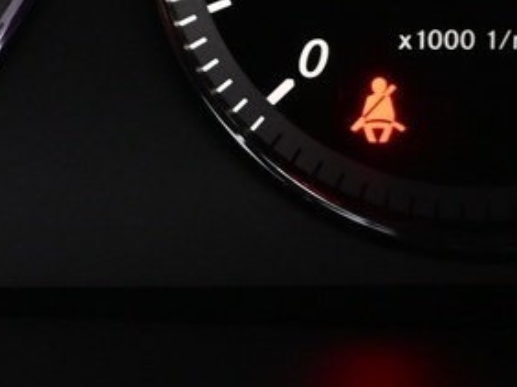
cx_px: -429
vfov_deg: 7.3
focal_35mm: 199
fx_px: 2970
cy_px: -229
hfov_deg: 9.4
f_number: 4.2
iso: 1250
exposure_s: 1/40
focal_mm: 24
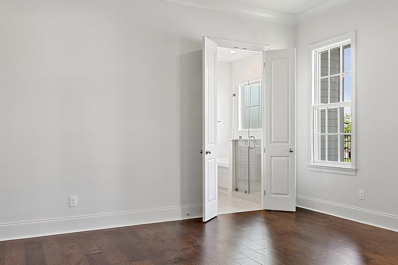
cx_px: 222
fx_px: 365
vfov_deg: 39.9
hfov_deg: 57.1
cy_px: 145
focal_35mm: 33
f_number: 14
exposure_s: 1.3
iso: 200
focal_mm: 16
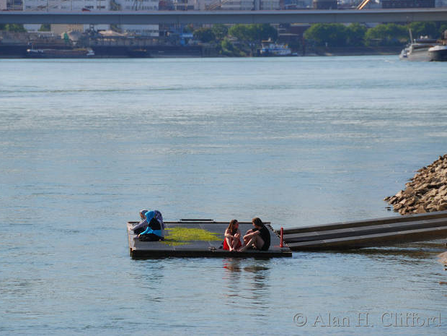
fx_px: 4210
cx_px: 209
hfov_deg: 6.1
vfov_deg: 4.6
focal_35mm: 326
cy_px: 168
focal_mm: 200
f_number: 8
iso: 100
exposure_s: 1/250
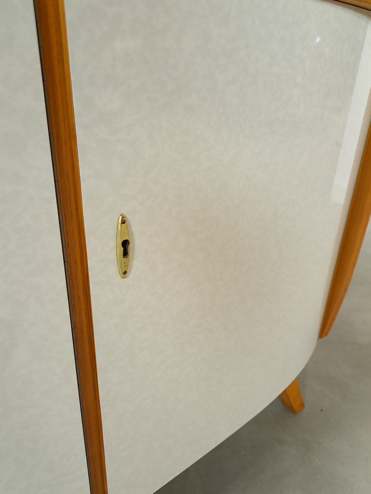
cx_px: 181
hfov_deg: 54.9
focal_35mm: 25
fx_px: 357
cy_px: 249
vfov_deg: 69.4
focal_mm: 5.23
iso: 500
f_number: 1.8
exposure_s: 1/50
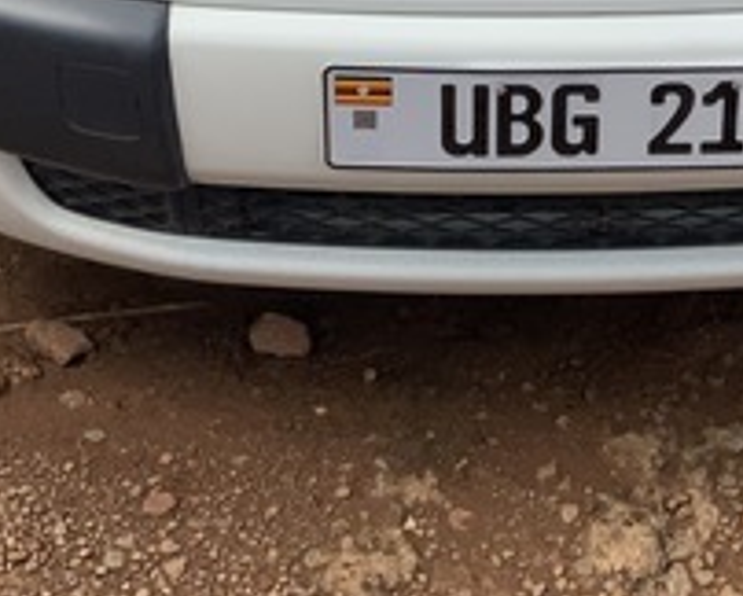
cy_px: -221
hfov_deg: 22.5
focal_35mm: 84
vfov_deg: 17.0
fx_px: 1849
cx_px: 555
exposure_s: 1/1848
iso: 16
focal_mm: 3
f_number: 1.8
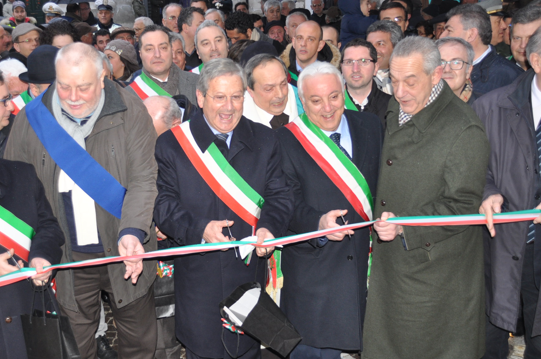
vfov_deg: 28.8
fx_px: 700
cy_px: 177
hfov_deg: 42.1
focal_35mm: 47
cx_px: 214
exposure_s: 1/50
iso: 400
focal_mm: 25
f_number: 4
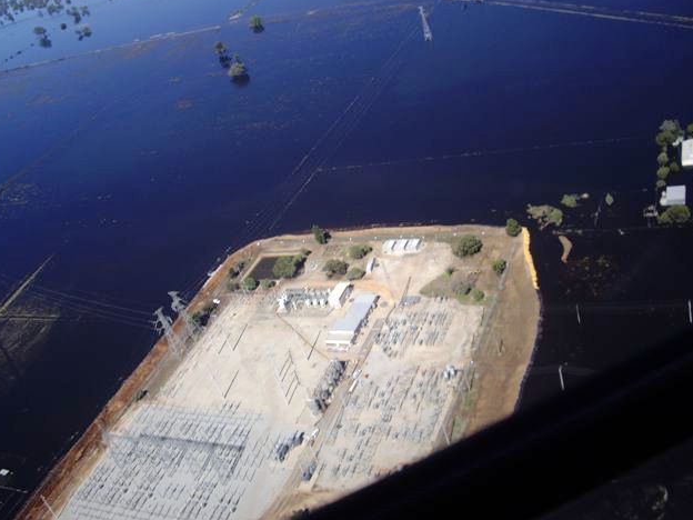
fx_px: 781
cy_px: 254
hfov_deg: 47.9
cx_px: 345
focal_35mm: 39
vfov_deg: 36.8
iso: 50
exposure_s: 1/250
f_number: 5.6
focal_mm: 7.9
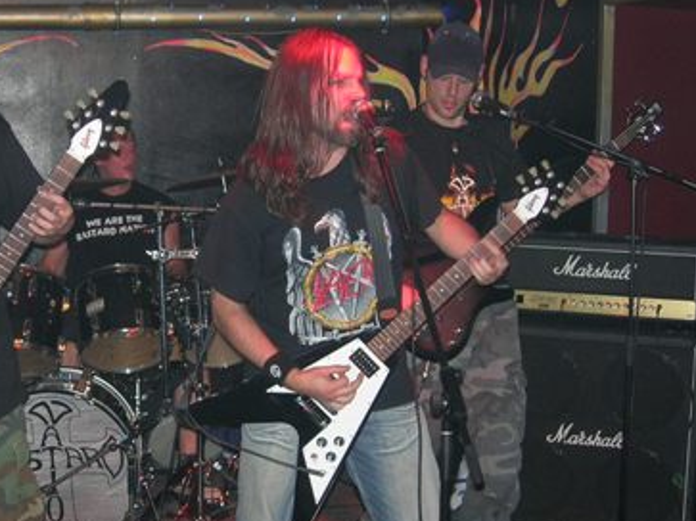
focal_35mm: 67
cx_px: 236
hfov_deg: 28.8
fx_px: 1347
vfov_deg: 21.9
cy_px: 289
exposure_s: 1/60.1
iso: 82
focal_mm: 7.8
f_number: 2.8
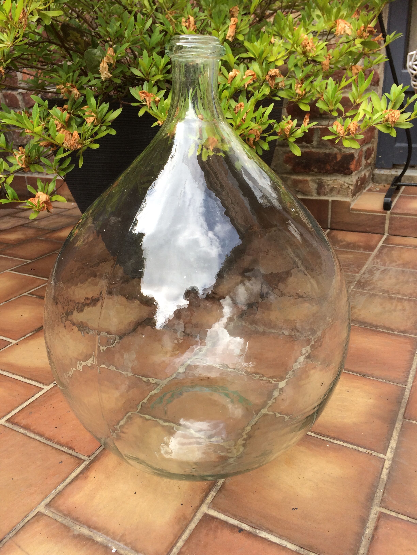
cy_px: 278
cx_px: 208
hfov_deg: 48.2
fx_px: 466
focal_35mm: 29
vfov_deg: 61.7
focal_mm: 4.15
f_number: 2.2
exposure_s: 1/273
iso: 32
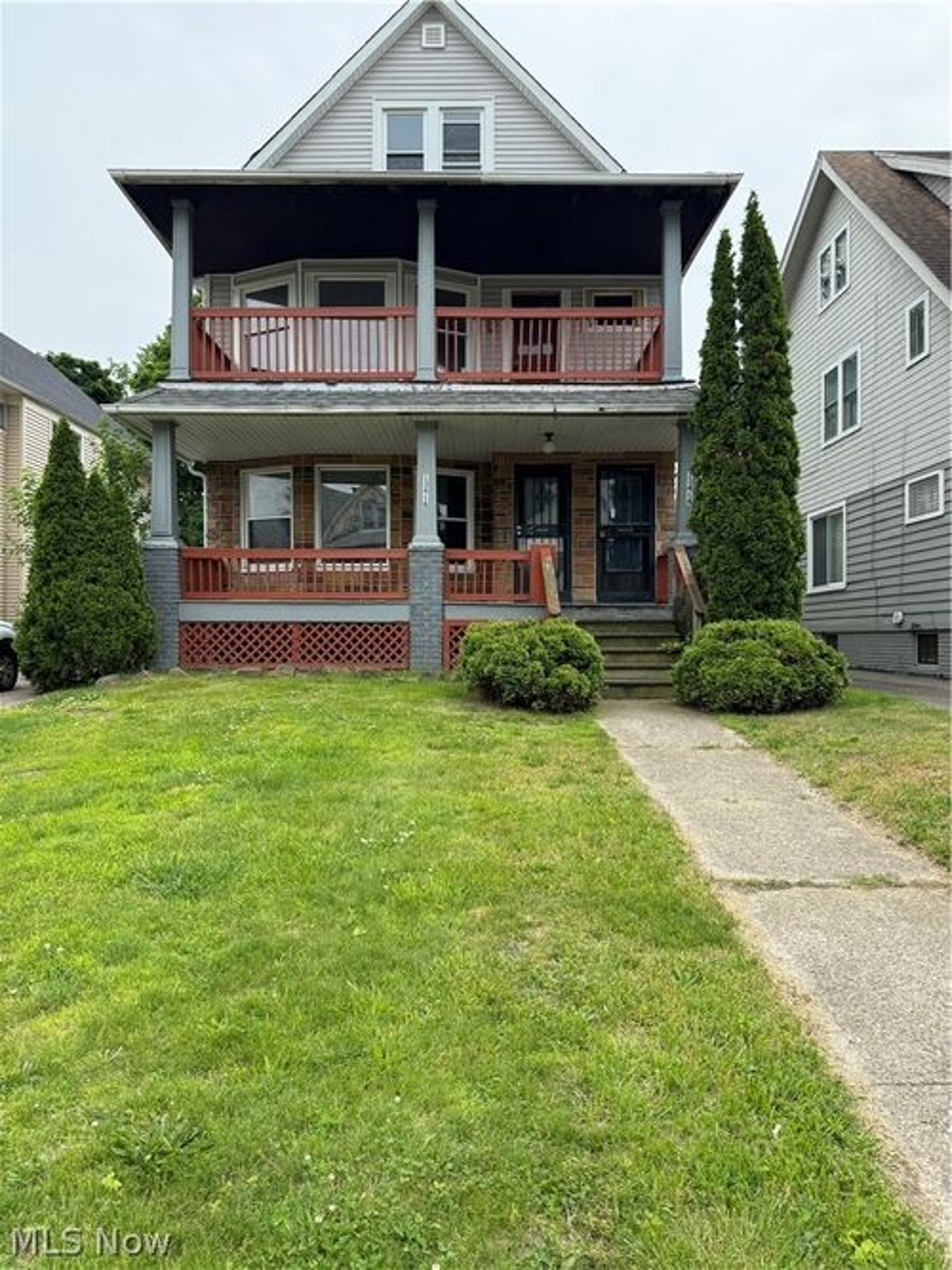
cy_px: 635
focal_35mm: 24
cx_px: 476
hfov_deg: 56.8
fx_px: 880
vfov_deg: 71.6
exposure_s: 1/1812
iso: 100
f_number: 1.78
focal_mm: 6.76
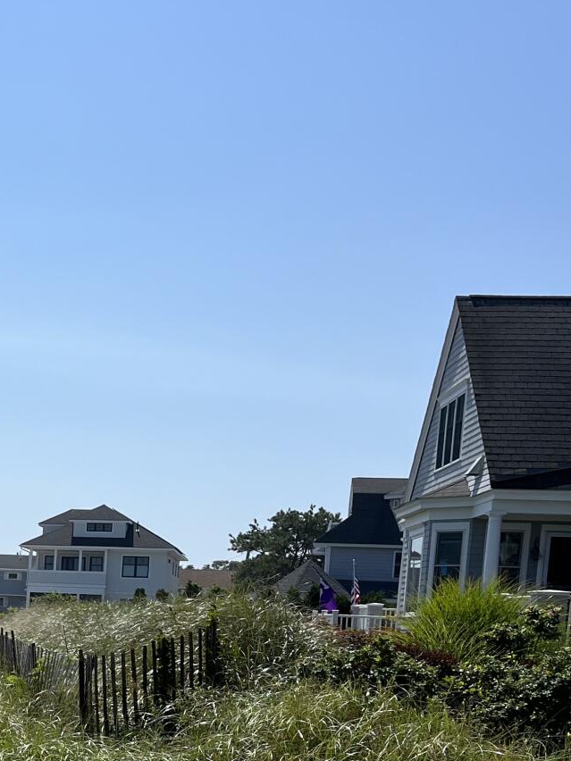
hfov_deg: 22.4
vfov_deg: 29.6
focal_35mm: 61
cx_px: -83
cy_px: 762
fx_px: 1342
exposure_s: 1/7874
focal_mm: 5.1
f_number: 1.6
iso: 50
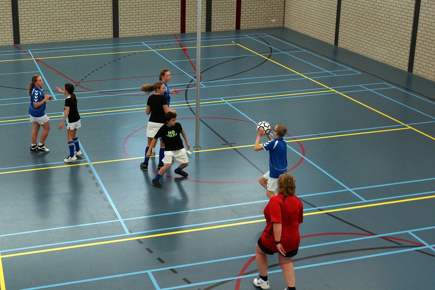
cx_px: 218
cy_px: 145
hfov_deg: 57.2
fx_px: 399
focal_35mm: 33
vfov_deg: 39.9
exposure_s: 1/160
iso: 640
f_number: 4
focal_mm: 22
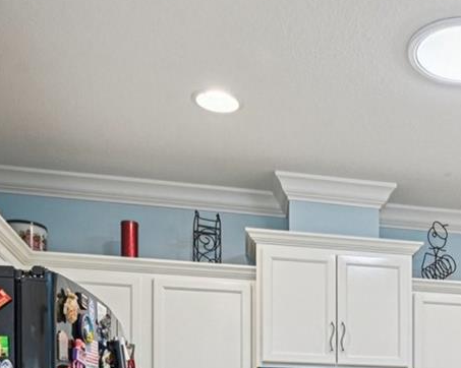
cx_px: 436
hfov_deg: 32.3
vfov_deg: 24.3
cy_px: 476
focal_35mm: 55
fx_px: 745
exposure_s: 1/13
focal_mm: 16.5
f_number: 8
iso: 400
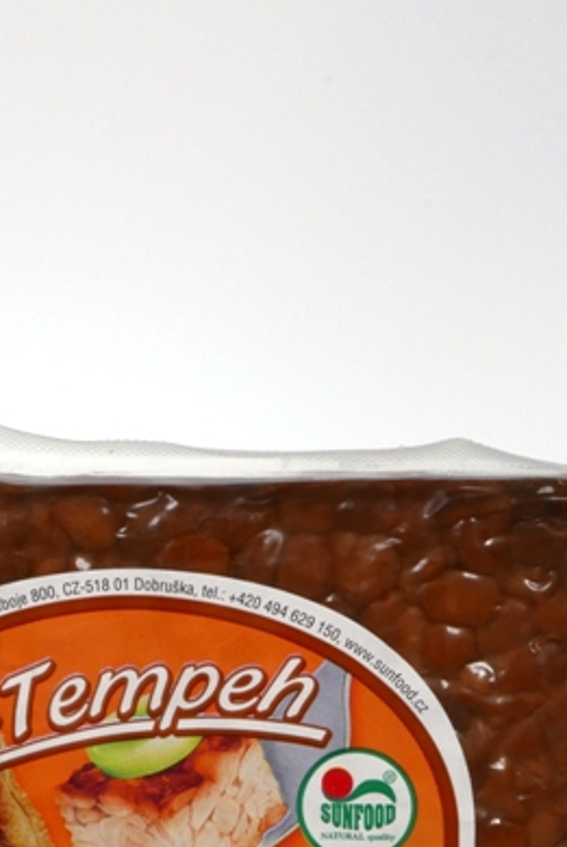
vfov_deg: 17.7
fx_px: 2709
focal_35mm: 115
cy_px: 528
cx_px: 123
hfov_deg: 11.9
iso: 800
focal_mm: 25.4
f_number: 16
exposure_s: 1/50
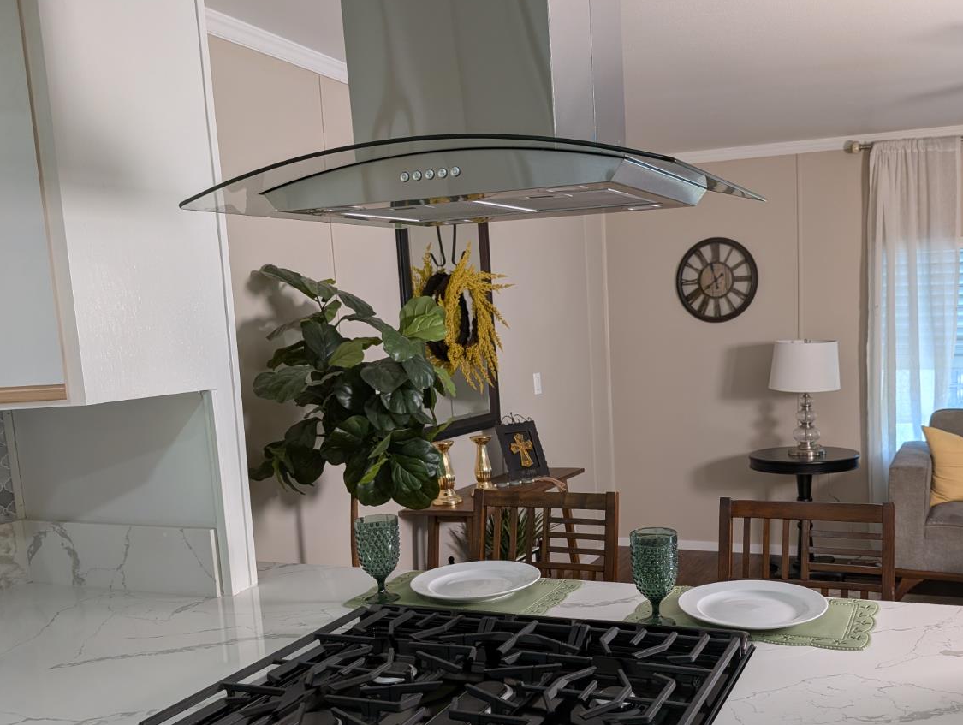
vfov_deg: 43.9
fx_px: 891
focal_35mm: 32
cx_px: 613
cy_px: 458
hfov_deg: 56.0
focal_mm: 6.9
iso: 23
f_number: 1.68
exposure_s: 1/121
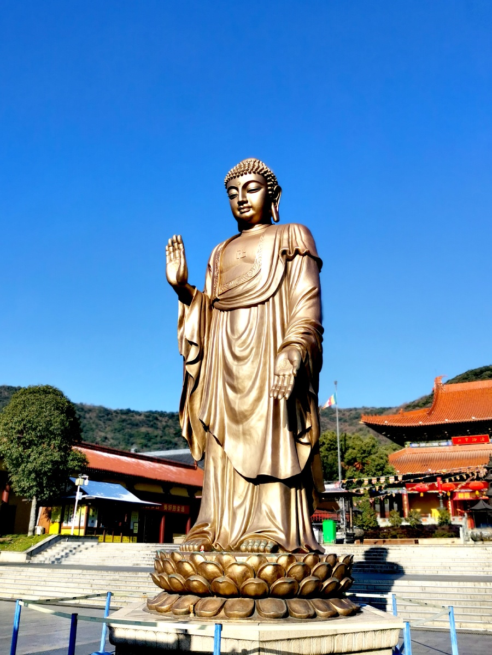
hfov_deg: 46.8
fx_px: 569
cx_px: 246
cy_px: 328
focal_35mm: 30
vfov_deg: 60.0
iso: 50
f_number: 1.4
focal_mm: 4.66
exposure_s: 1/3584
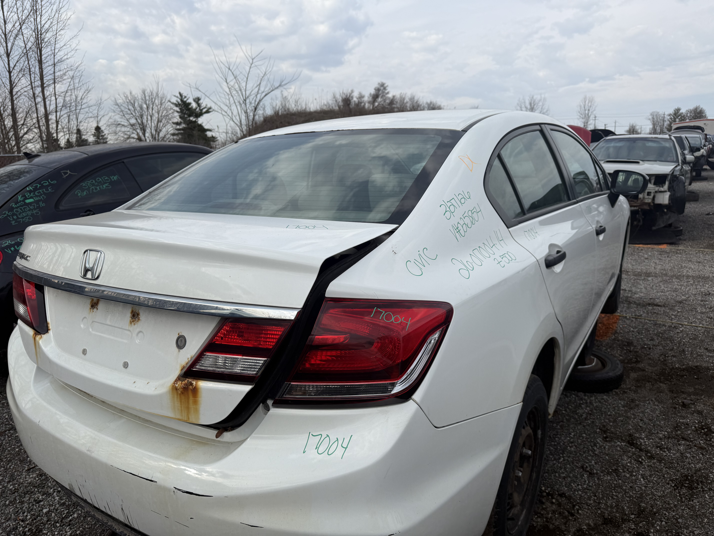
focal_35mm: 24
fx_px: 495
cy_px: 268
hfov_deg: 71.6
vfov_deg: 56.8
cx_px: 357
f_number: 1.78
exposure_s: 1/4673
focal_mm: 6.76
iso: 80
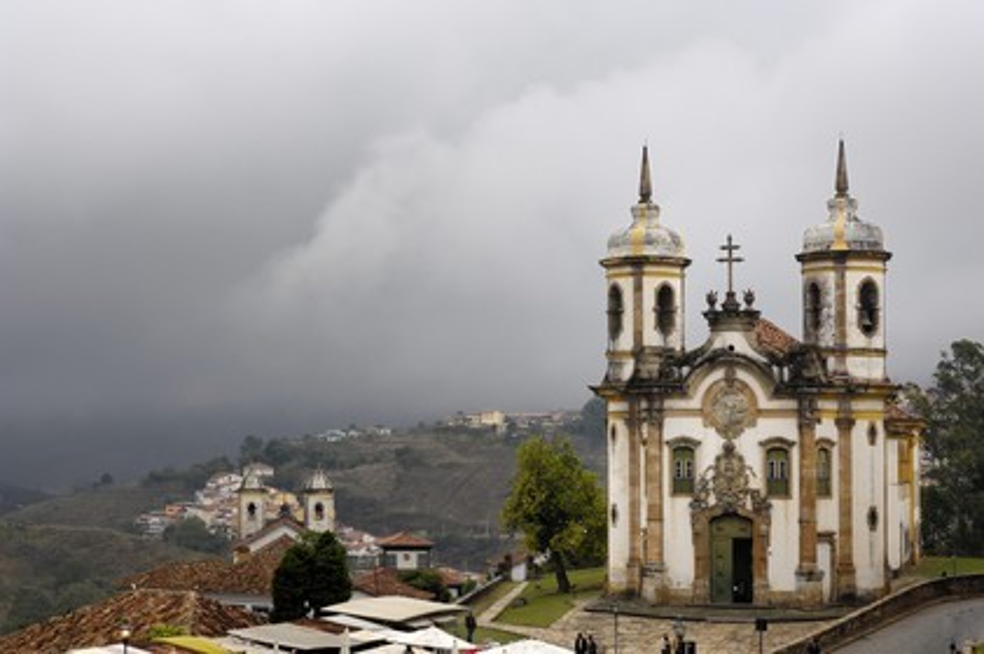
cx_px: 492
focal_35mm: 63
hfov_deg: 31.9
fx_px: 1721
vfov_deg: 21.5
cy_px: 327
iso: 100
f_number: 6.3
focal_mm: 42
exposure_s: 1/90
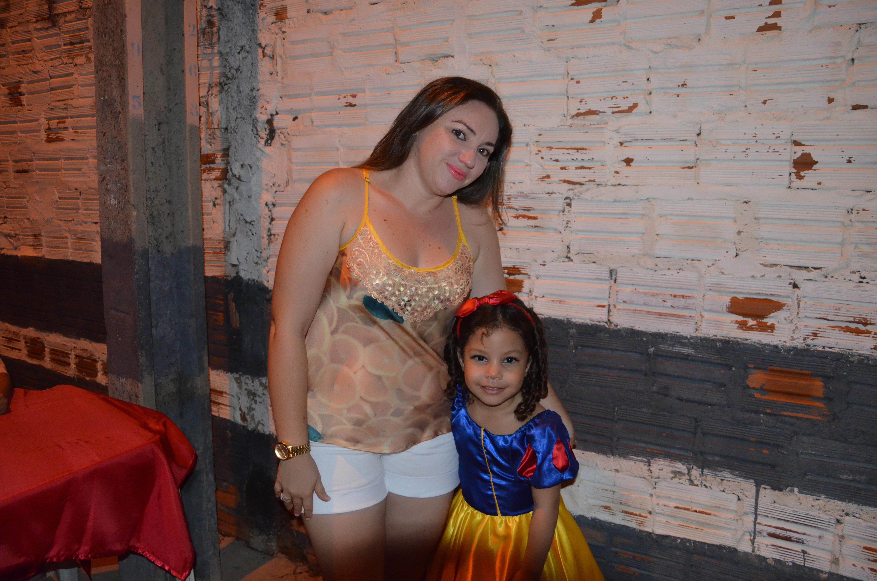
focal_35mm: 27
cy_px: 290
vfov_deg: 47.7
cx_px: 438
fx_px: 656
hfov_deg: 67.5
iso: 3200
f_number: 3.5
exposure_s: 1/60
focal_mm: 18
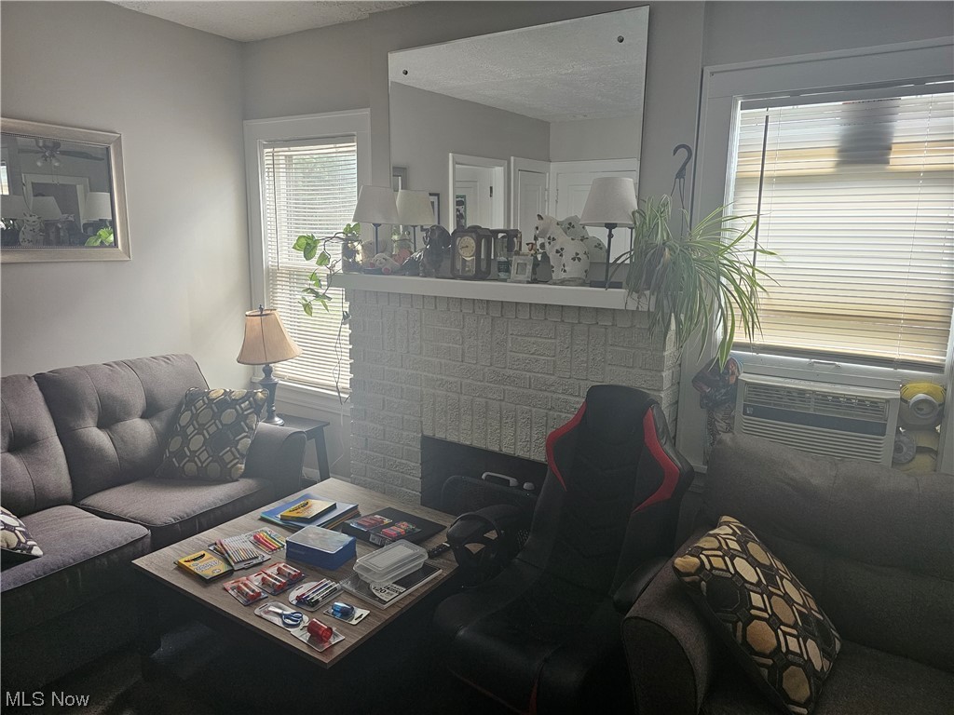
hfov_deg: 73.9
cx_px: 477
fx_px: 634
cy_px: 358
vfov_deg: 58.9
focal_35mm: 23
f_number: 1.7
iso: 320
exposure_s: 1/120
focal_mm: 6.3
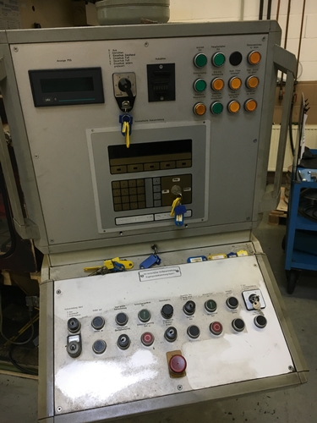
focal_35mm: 29
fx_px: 354
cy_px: 212
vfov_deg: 61.7
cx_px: 158
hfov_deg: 48.2
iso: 64
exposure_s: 1/33
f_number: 2.2
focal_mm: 4.15
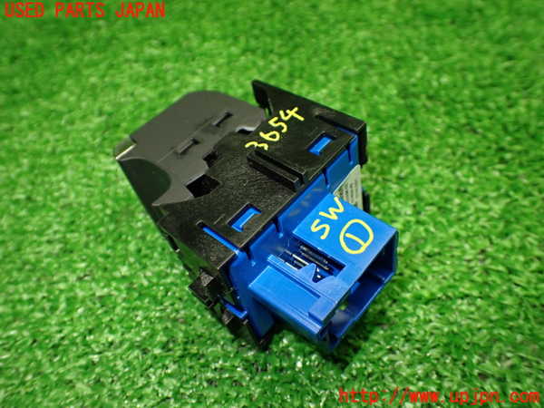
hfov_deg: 60.0
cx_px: 272
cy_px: 204
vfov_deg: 46.8
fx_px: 471
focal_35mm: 30
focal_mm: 5.4
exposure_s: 1/125
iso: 500
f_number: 2.3
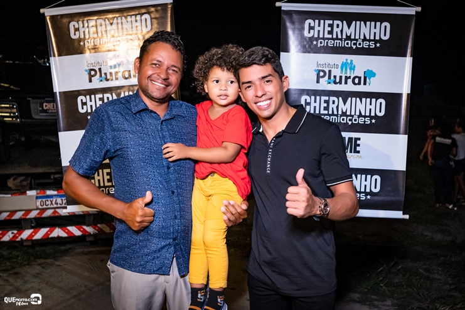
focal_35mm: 36
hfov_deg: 53.1
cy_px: 155
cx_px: 232
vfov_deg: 36.9
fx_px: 465
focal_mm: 24
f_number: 2.8
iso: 2500
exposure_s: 1/320
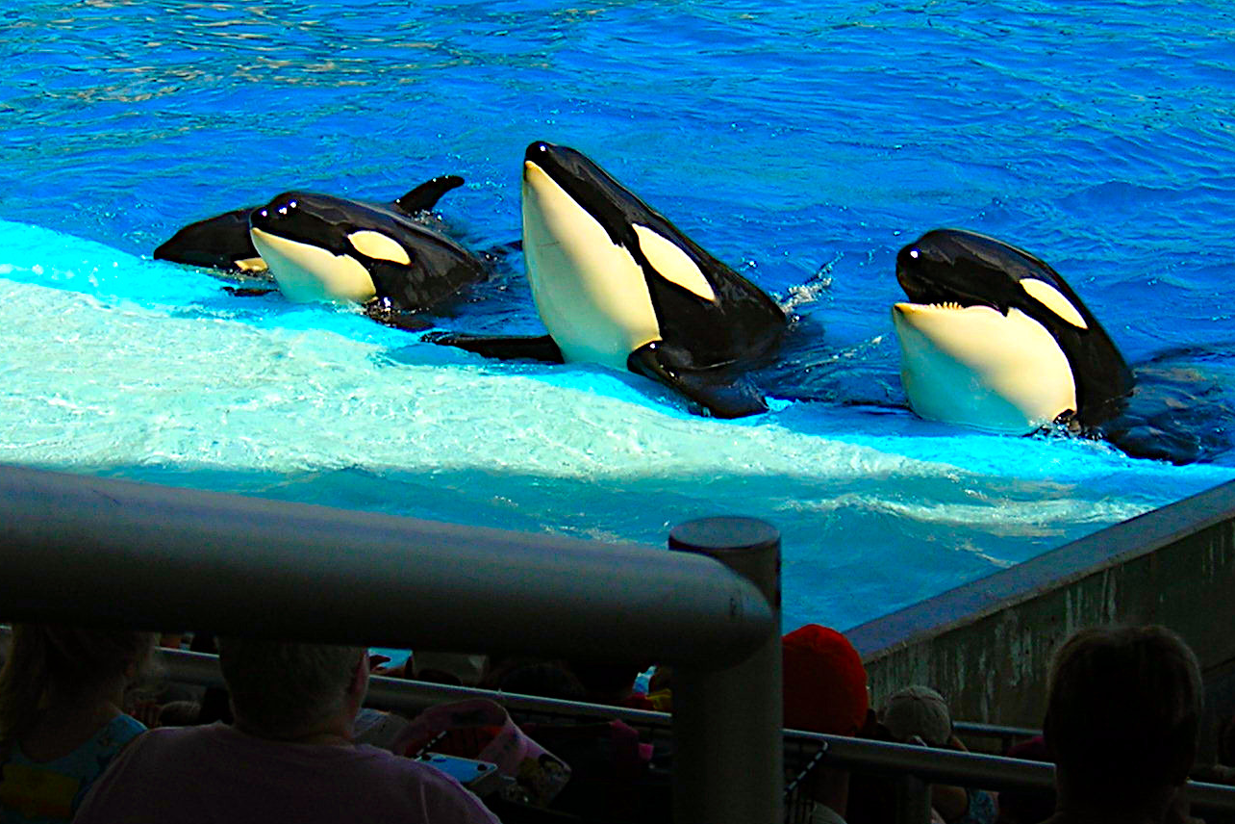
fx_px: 4802
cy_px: 276
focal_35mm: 140
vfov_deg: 9.8
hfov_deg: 14.7
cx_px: 617
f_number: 4.7
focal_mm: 14.1
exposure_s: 1/453
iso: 100
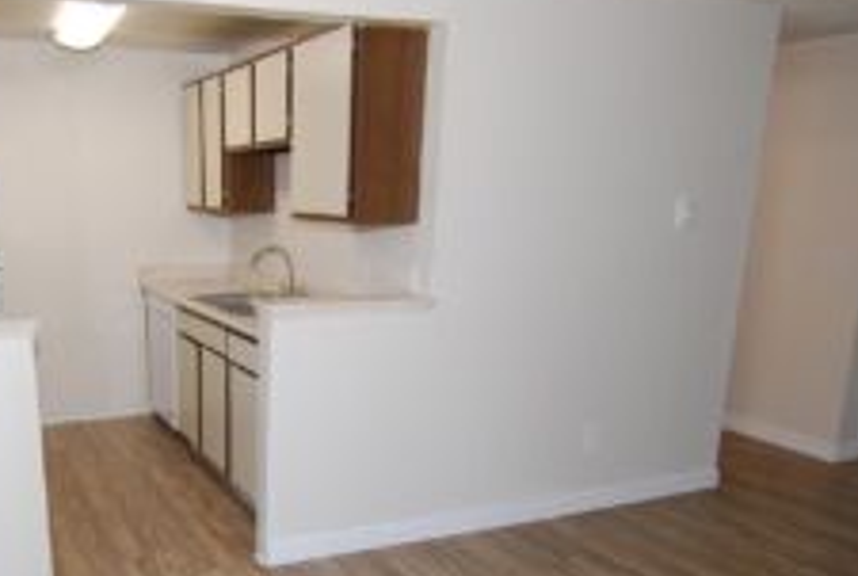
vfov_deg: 40.7
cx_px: 278
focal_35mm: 32
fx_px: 764
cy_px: 393
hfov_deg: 57.2
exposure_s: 1/60
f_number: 4
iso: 200
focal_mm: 12
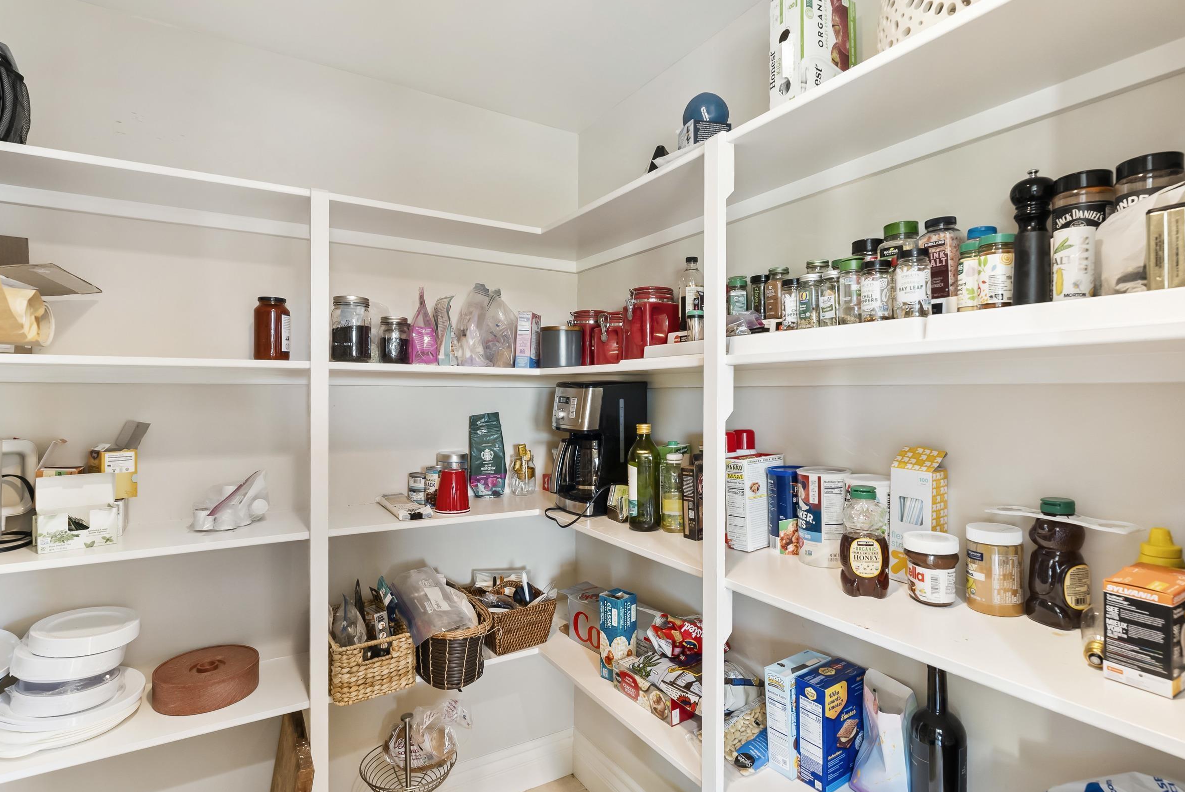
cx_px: 601
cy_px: 418
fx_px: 593
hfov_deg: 90.0
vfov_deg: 67.4
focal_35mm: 18
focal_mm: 17
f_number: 8
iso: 500
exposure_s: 1
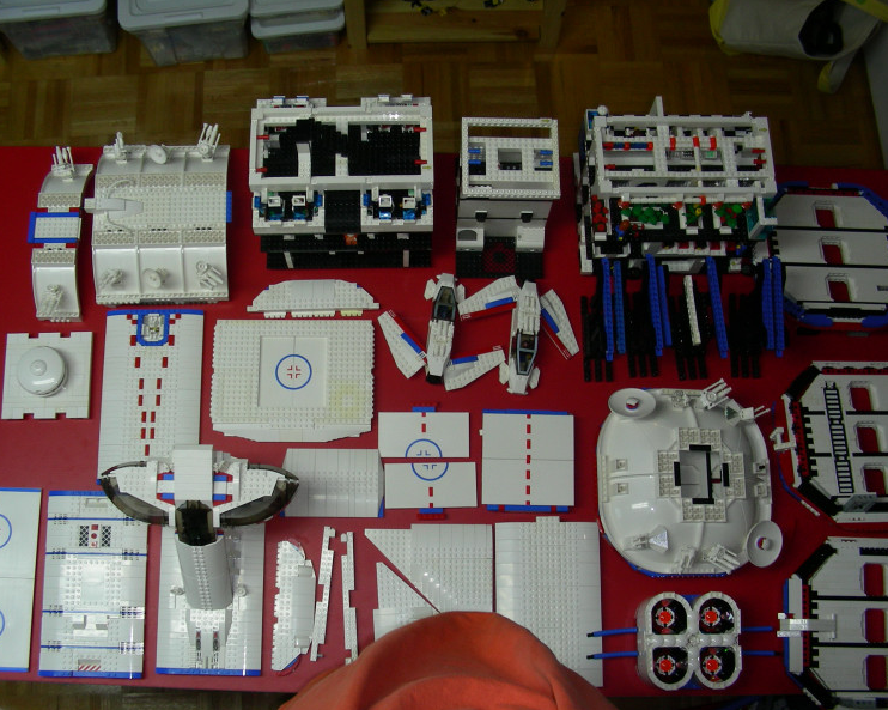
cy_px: 356
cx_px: 452
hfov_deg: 45.8
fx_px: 1051
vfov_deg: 37.3
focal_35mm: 40
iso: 50
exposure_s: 1/30
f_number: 3.5
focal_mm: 6.3
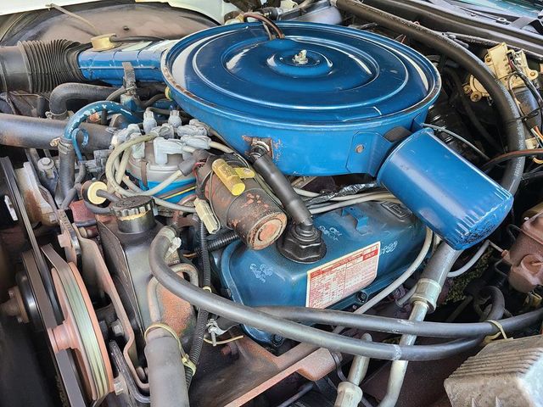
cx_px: 272
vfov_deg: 53.1
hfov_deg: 67.3
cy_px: 204
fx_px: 408
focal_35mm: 26
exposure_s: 1/60
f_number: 1.8
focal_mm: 5.4
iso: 200
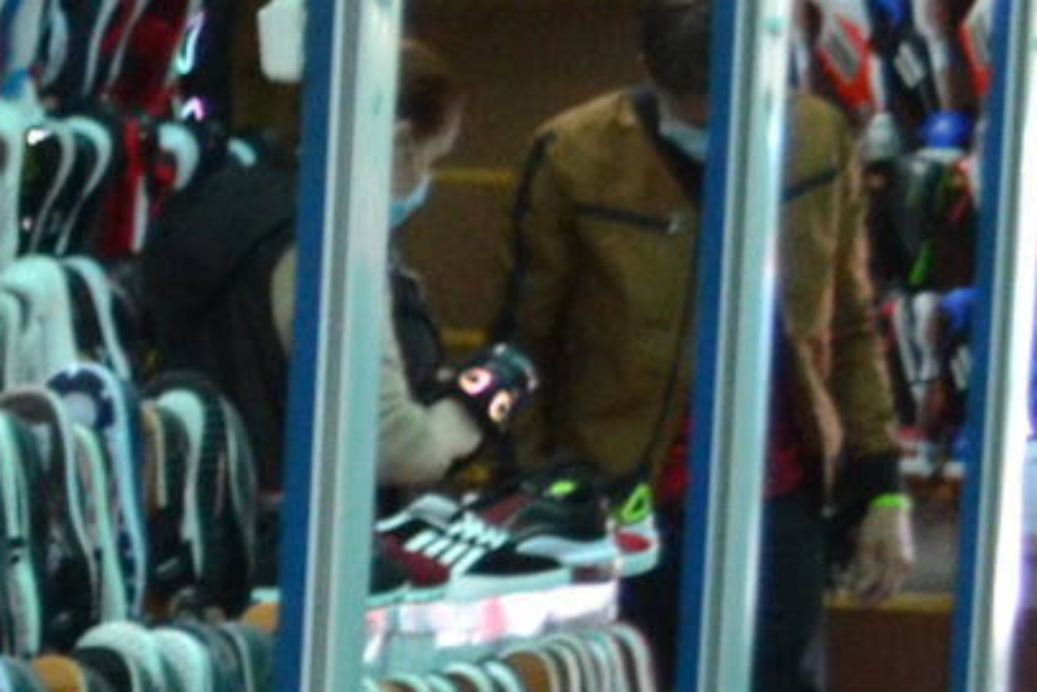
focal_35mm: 227
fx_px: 6541
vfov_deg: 5.9
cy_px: 1355
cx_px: -2082
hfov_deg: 7.8
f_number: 4
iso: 1000
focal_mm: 24
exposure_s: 1/60
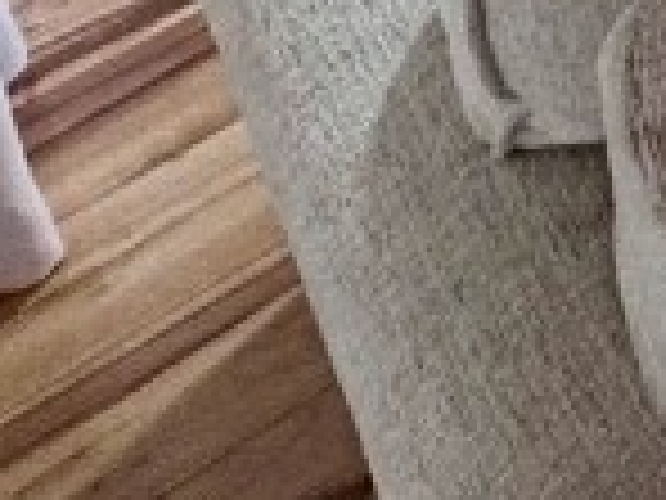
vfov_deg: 9.7
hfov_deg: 12.9
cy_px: -1180
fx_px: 1866
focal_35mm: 97
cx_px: 1773
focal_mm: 2.22
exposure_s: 1/60
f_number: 2.2
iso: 200
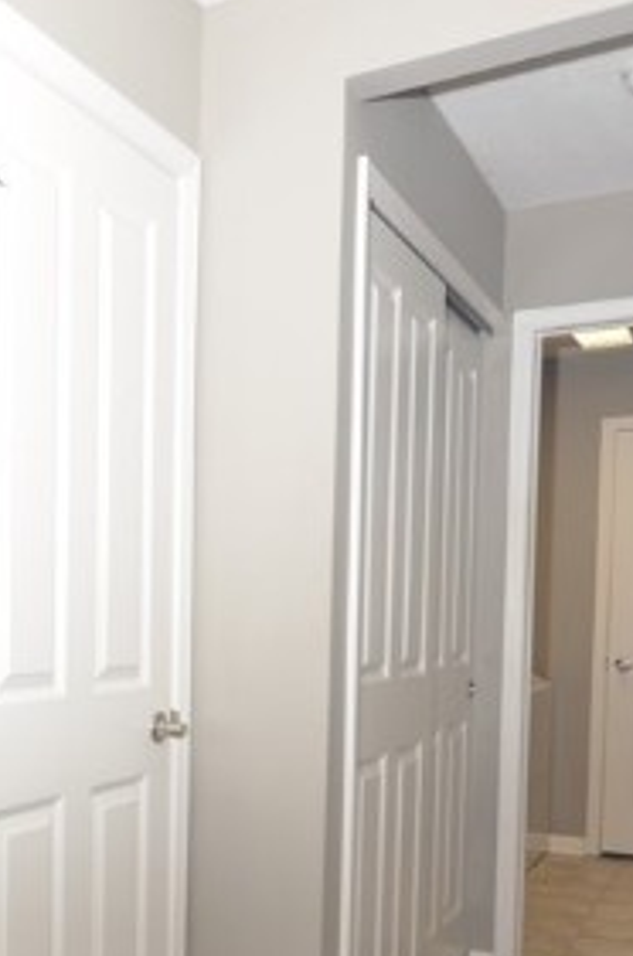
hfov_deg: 29.8
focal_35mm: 41
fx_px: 1087
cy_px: 650
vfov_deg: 46.6
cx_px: -27
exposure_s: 1/60
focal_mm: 10
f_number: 5
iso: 200
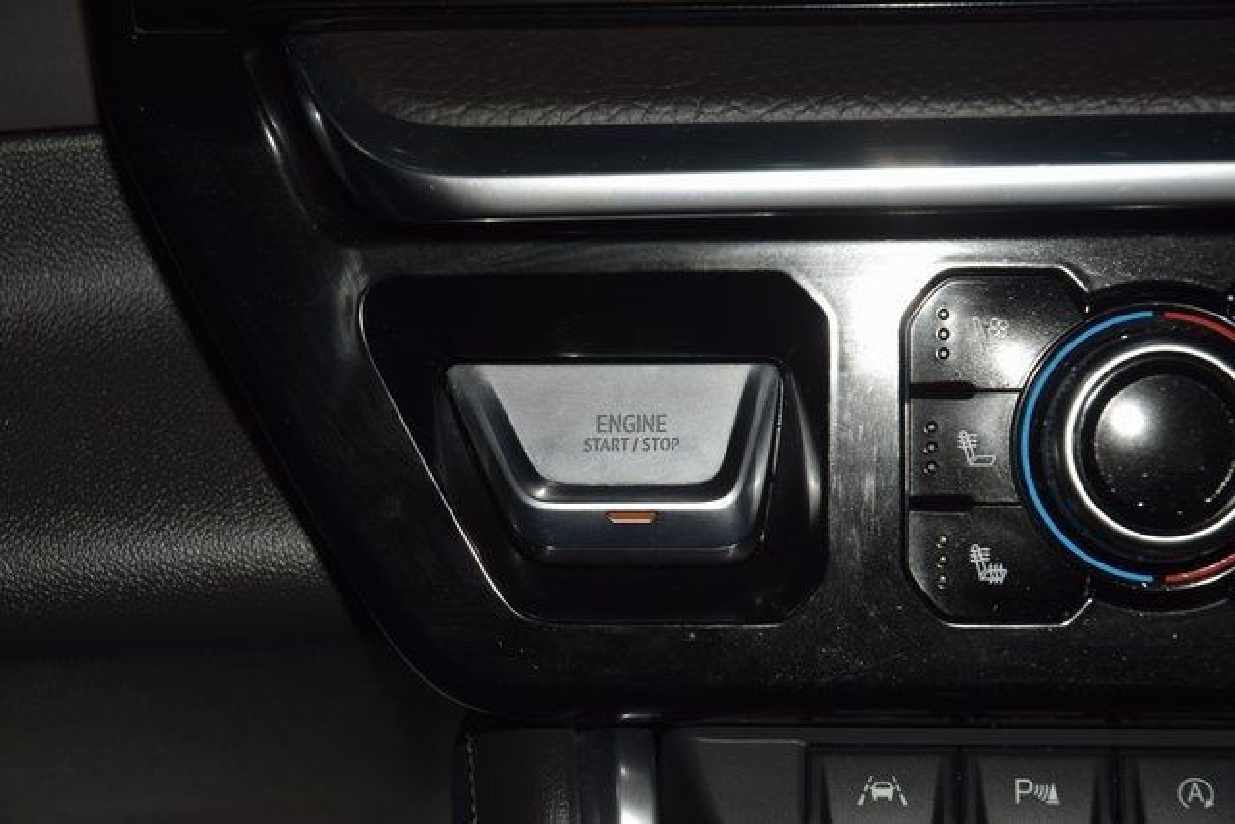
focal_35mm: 105
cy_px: 412
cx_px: 618
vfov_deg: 13.0
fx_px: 3603
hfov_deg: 19.5
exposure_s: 1/125
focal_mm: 70
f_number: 8
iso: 100
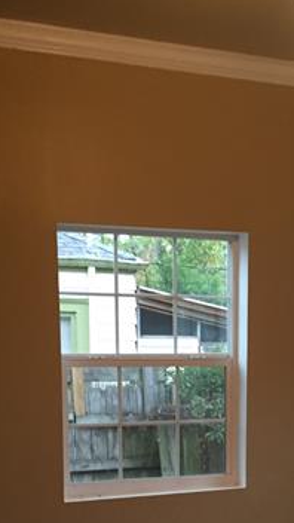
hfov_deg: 17.2
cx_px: 279
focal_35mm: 69
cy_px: 495
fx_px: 956
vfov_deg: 29.0
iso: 125
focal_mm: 4.15
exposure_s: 1/30
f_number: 2.2
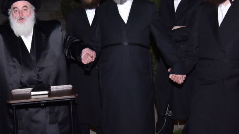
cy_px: 71
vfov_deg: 13.0
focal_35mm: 93
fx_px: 589
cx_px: 48
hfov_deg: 22.6
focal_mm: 50
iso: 1600
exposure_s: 1/125
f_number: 4
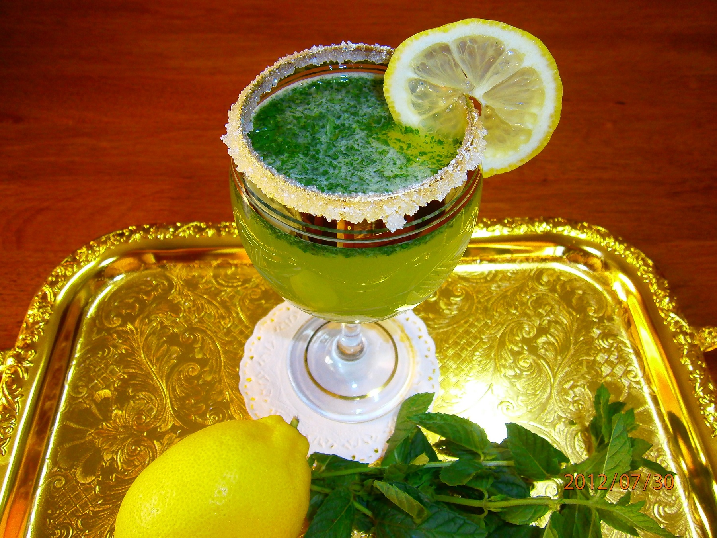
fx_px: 538
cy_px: 269
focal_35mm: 26
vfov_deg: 53.1
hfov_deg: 67.3
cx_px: 358
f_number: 2.8
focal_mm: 4.7
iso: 125
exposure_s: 1/30
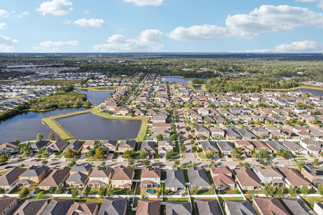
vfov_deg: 57.2
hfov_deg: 78.6
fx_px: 197
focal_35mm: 22
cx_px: 162
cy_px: 108
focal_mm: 8.4
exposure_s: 1/2000
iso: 140
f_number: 2.8
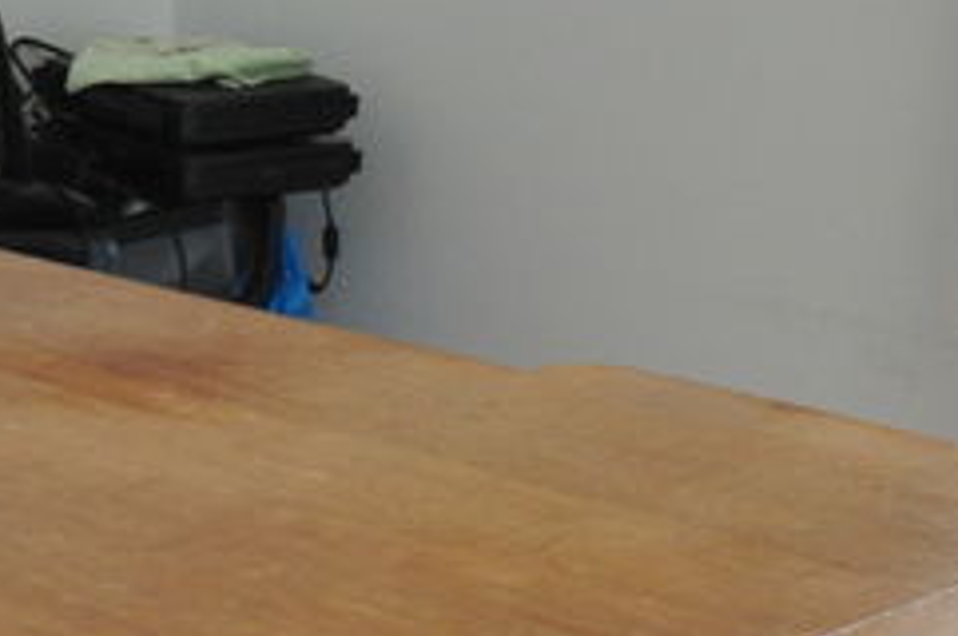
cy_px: 1208
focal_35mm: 137
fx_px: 3641
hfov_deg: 14.7
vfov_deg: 9.4
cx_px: -80
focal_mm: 22
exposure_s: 1/40
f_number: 8
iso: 800
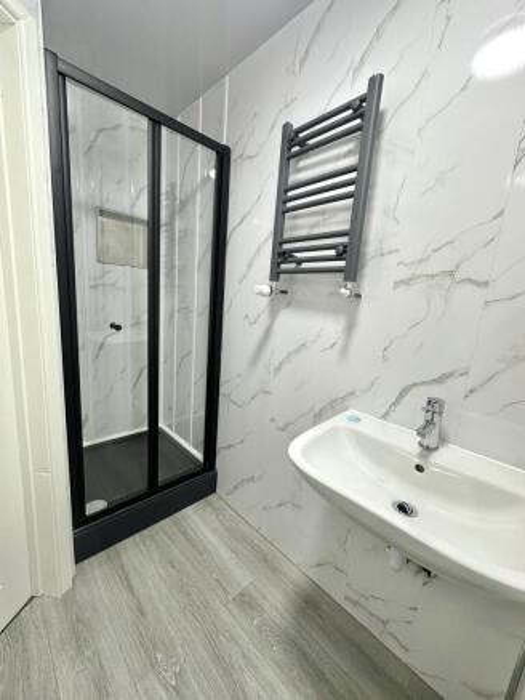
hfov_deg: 85.7
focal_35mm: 14
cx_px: 262
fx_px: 283
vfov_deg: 102.0
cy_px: 350
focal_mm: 2.22
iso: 125
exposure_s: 1/100
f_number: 2.2
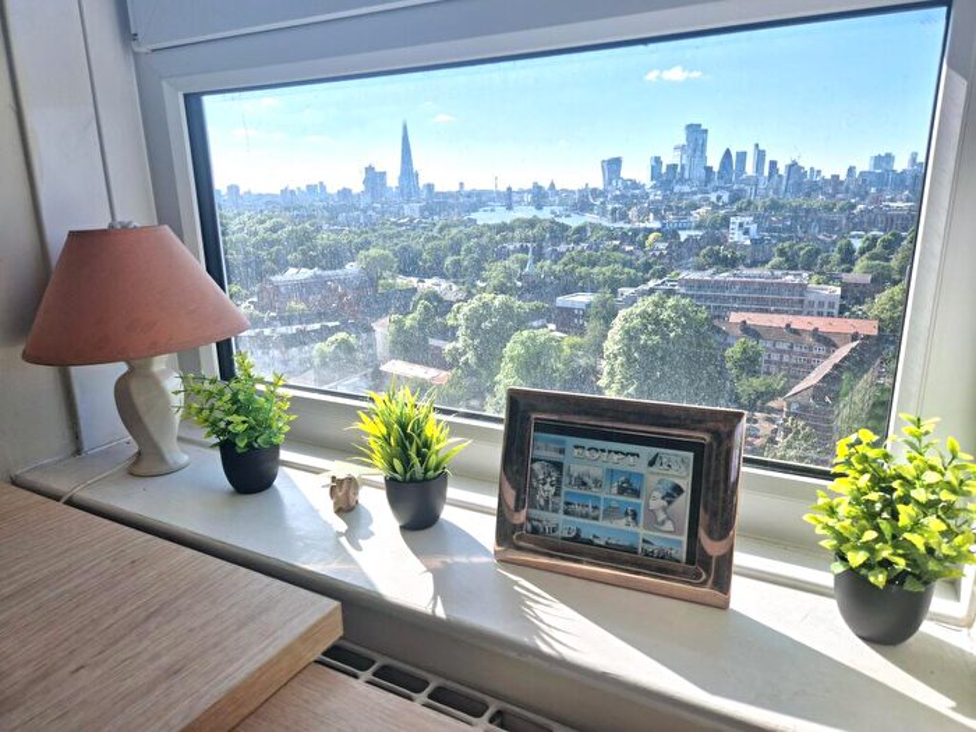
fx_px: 648
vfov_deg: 58.9
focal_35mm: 23
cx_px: 488
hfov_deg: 73.9
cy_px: 366
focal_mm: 5.4
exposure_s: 1/1667
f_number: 1.8
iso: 25
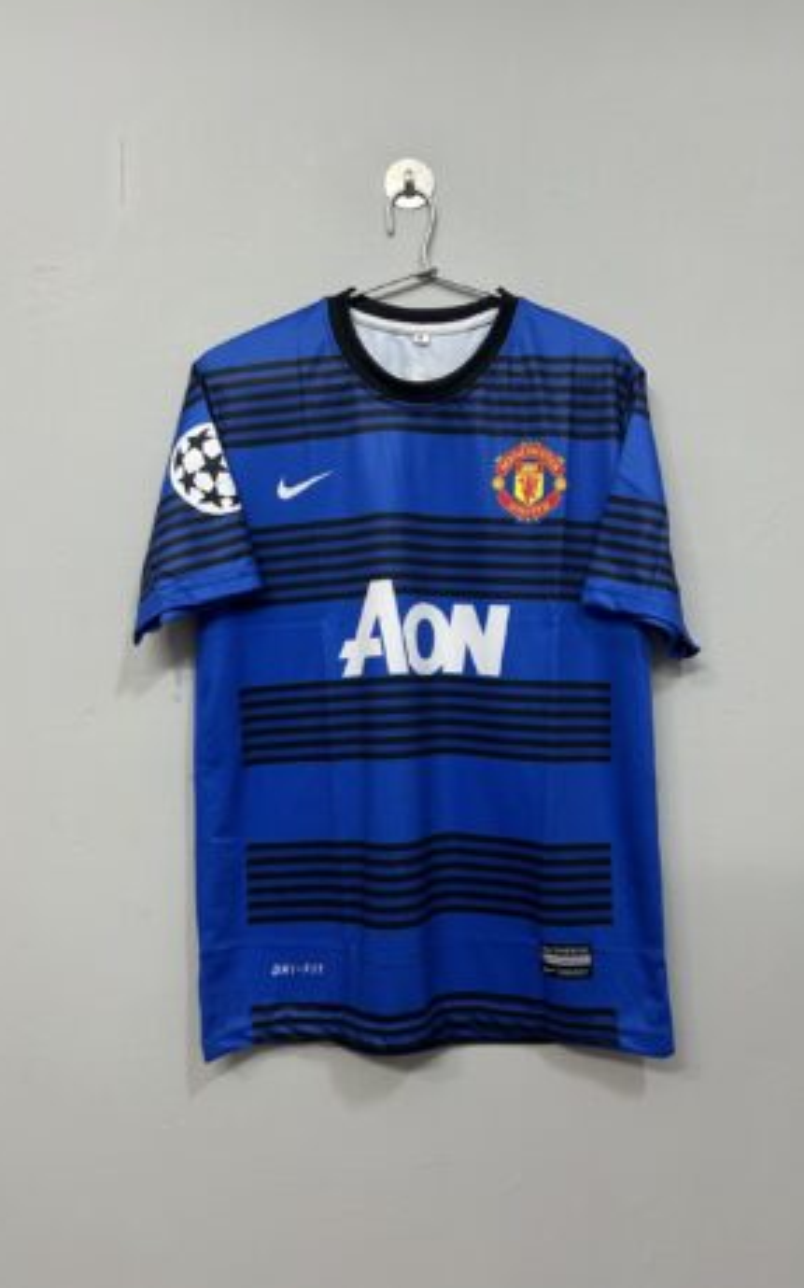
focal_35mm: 28
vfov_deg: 66.5
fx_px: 983
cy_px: 640
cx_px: 429
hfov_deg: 44.5
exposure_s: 1/50
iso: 160
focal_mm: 5.7
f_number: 1.5
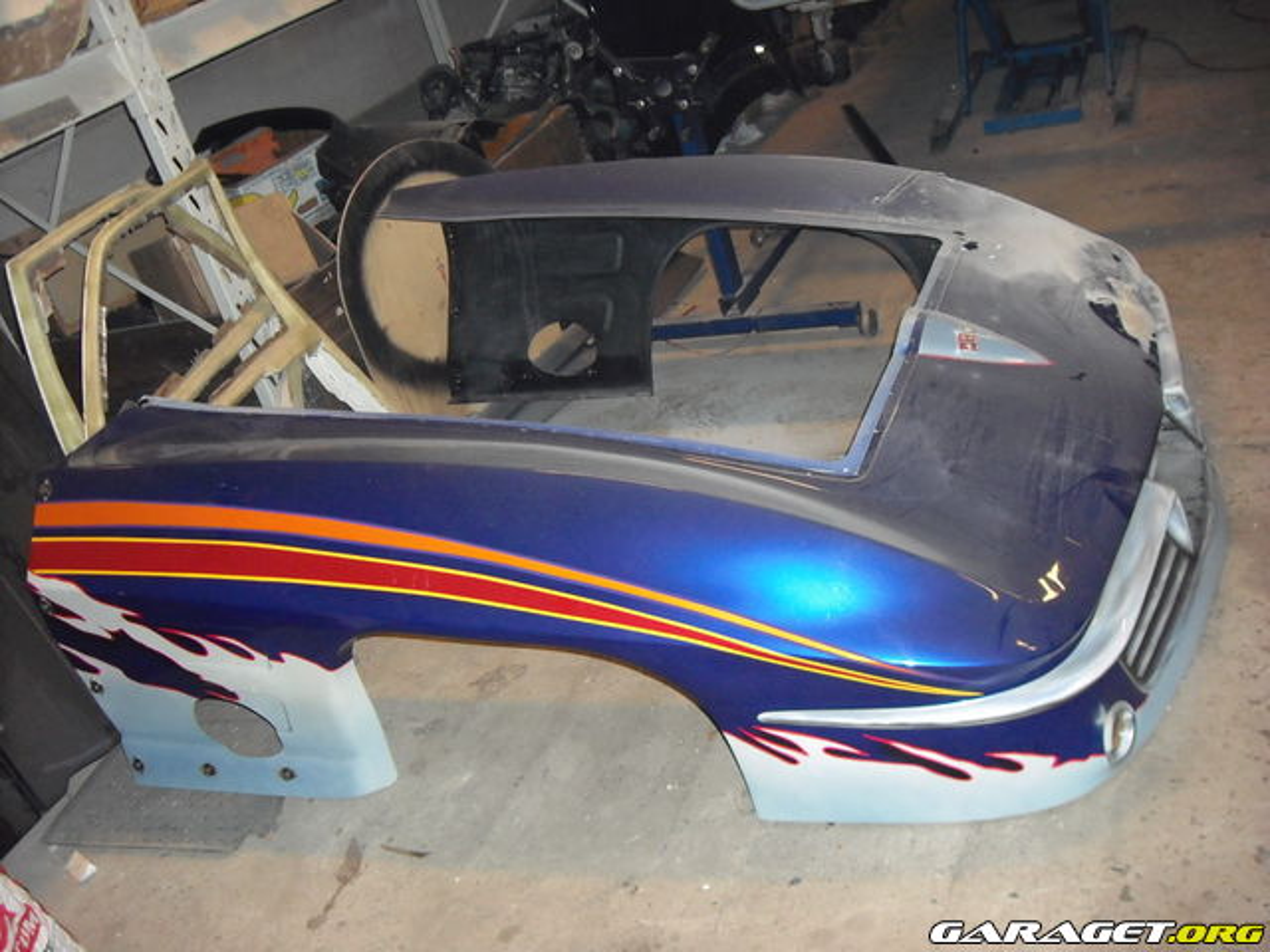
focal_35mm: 37
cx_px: 635
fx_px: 1357
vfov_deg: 38.7
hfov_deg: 50.1
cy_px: 476
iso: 400
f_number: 2.7
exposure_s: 1/60
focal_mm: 6.2
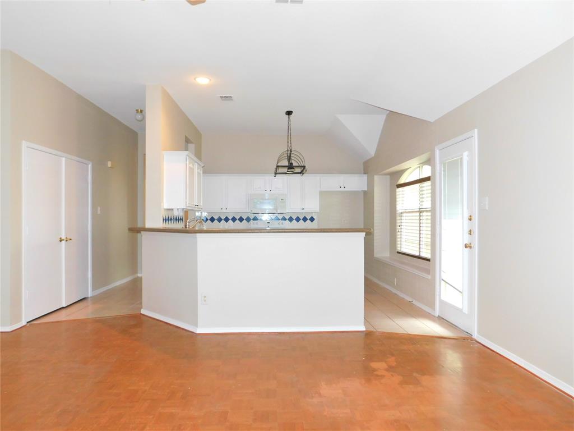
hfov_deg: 73.9
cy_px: 216
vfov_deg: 58.9
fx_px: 381
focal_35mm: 23
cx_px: 287
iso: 320
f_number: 3
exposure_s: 1/30
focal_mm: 4
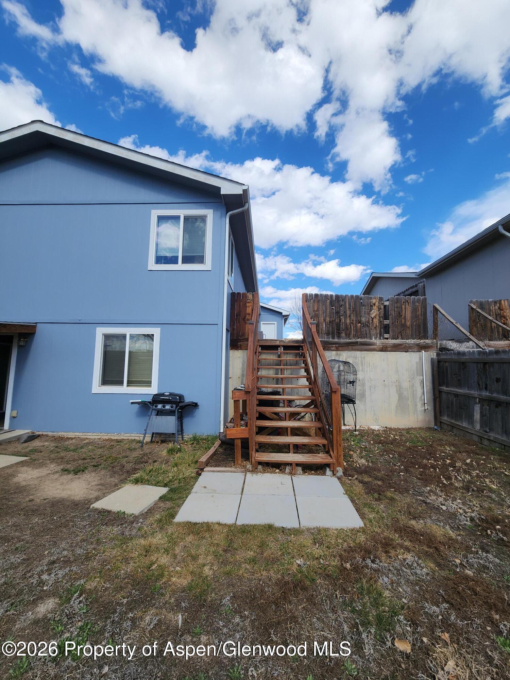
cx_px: 255
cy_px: 340
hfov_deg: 89.9
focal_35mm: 13
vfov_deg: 106.2
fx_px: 255
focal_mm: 2.2
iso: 50
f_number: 2.2
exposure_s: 1/1742
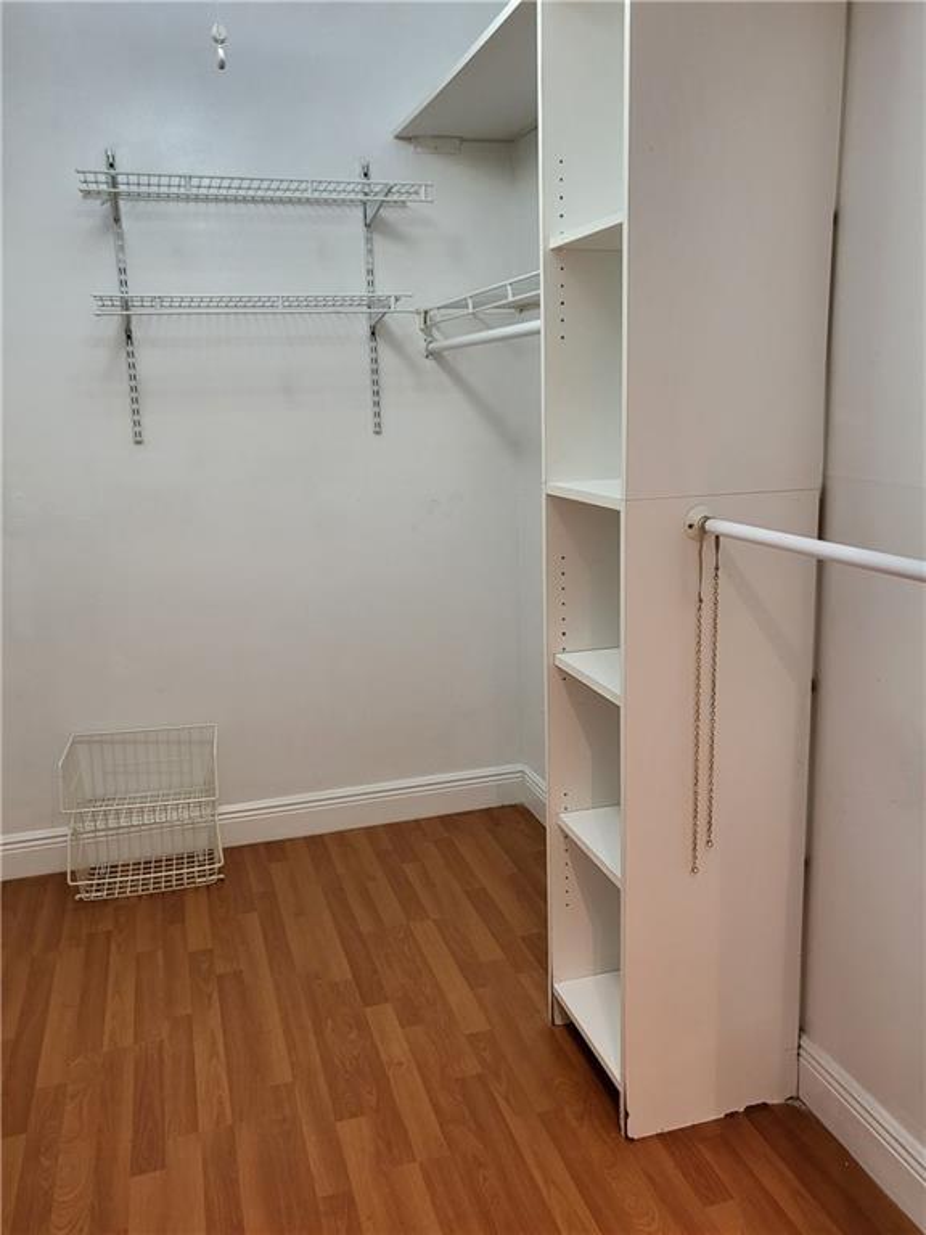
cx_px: 463
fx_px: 927
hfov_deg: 53.1
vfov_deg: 67.3
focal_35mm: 26
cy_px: 618
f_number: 1.8
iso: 250
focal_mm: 4.25
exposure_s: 1/40
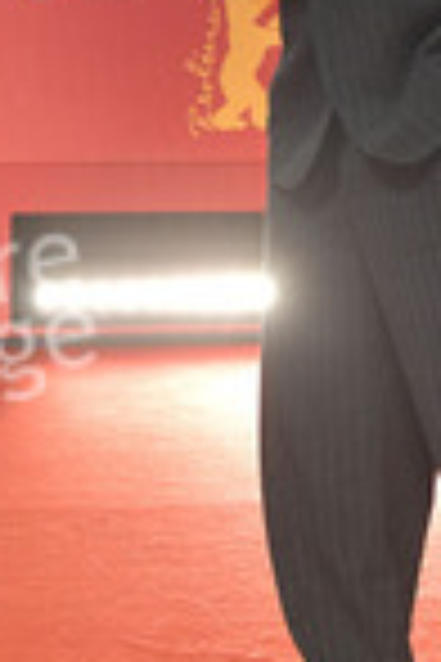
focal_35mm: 120
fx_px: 2205
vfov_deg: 16.9
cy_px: 117
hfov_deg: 11.4
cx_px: 356
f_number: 6.3
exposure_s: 1/250
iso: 2000
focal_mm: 44
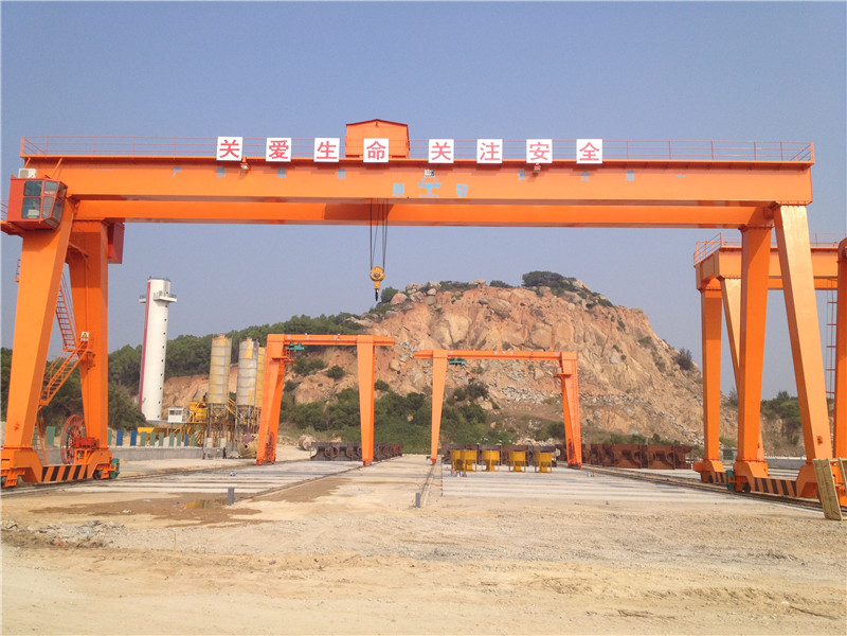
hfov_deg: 52.6
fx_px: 856
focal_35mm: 35
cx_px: 424
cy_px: 318
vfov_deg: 40.7
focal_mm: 4.28
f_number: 2.4
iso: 64
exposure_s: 1/2208
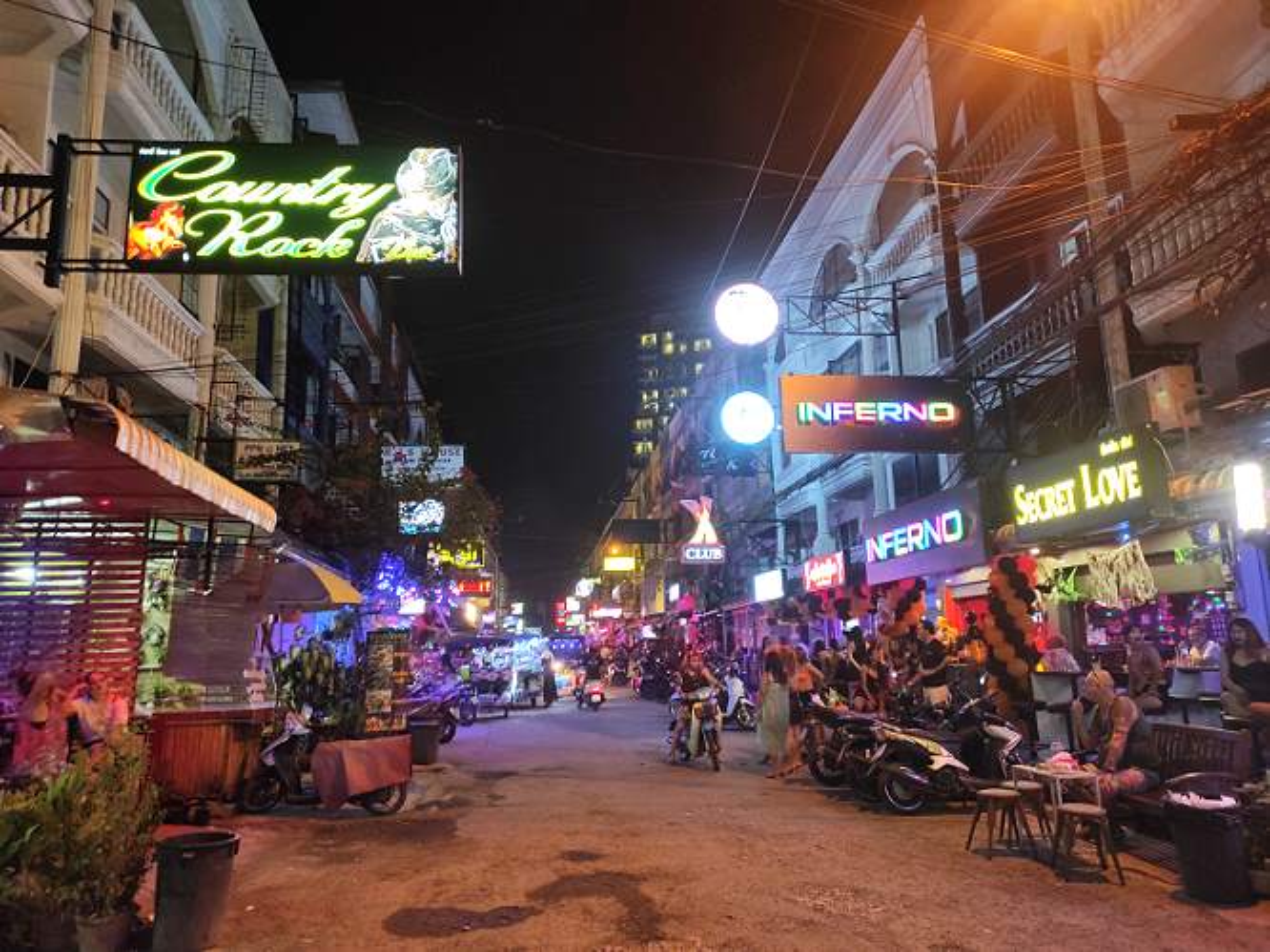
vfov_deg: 54.9
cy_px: 476
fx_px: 917
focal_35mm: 25
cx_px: 635
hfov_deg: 69.4
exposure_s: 1/25
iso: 518
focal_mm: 5.43
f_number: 1.89
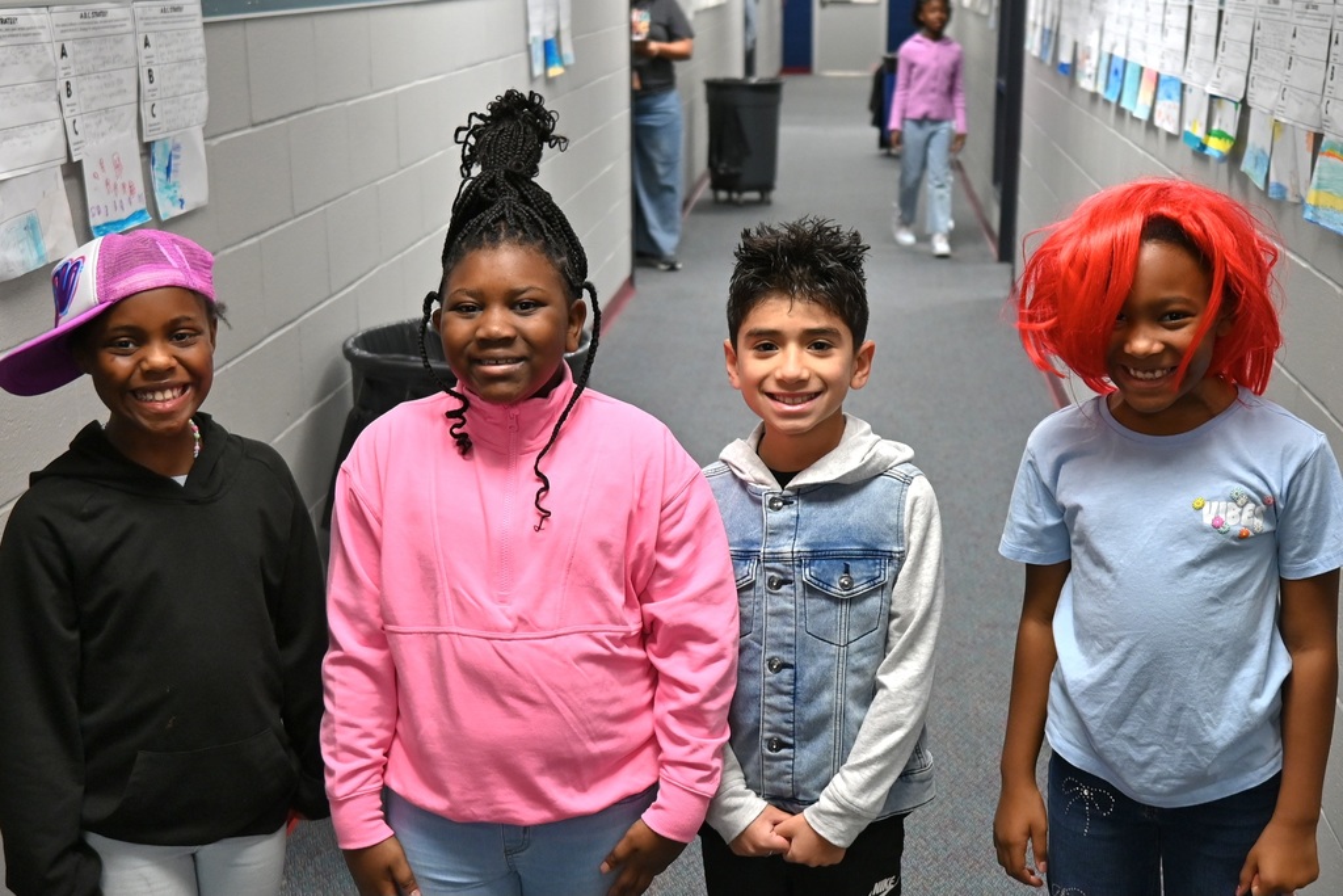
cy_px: 448
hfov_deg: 77.3
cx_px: 672
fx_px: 839
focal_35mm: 22
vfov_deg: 56.2
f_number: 1.7
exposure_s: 1/100
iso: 320
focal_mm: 15
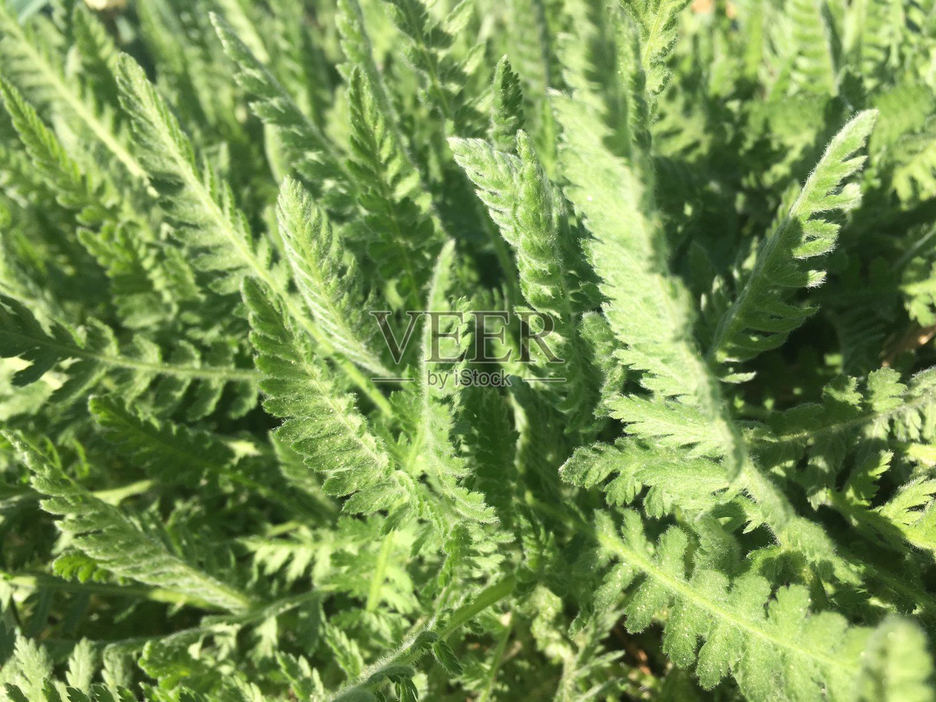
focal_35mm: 29
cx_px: 468
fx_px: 784
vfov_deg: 48.2
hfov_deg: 61.7
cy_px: 351
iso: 25
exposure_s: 1/777
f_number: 2.2
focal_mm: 4.15
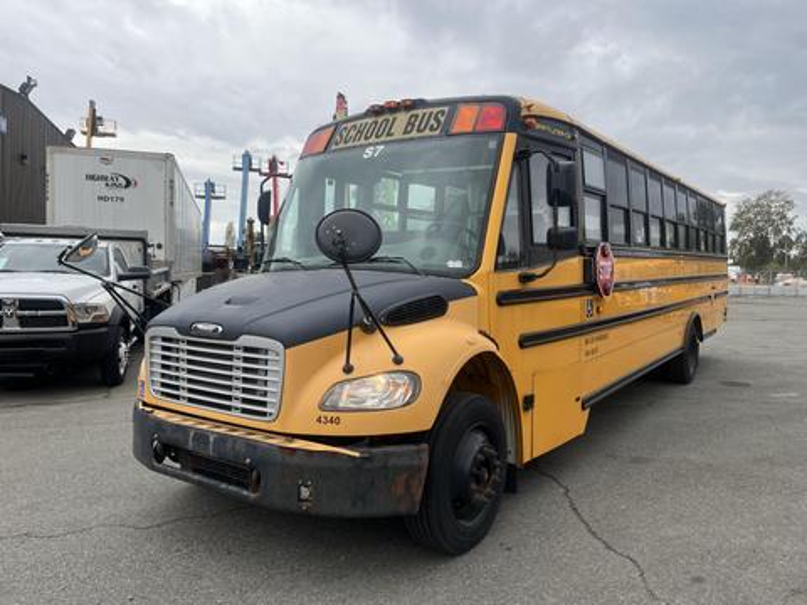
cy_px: 302
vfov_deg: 53.1
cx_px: 404
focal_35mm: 26
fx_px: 606
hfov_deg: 67.3
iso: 50
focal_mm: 5.1
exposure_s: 1/756
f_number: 1.6
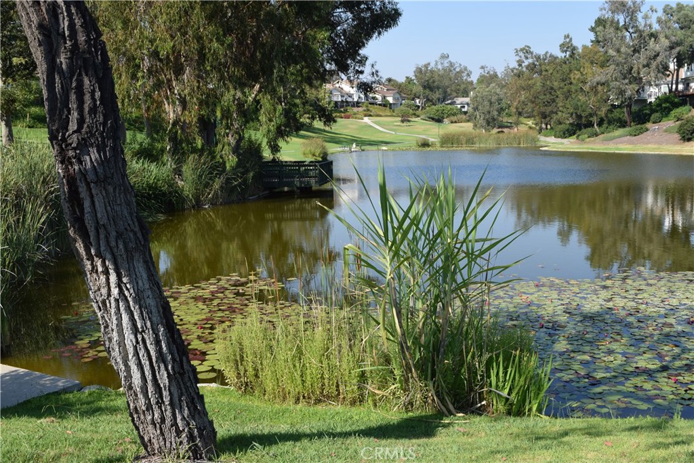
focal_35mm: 38
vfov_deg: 35.5
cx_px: 347
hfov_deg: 51.3
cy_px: 232
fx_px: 723
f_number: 8
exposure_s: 1/320
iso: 200
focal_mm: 25
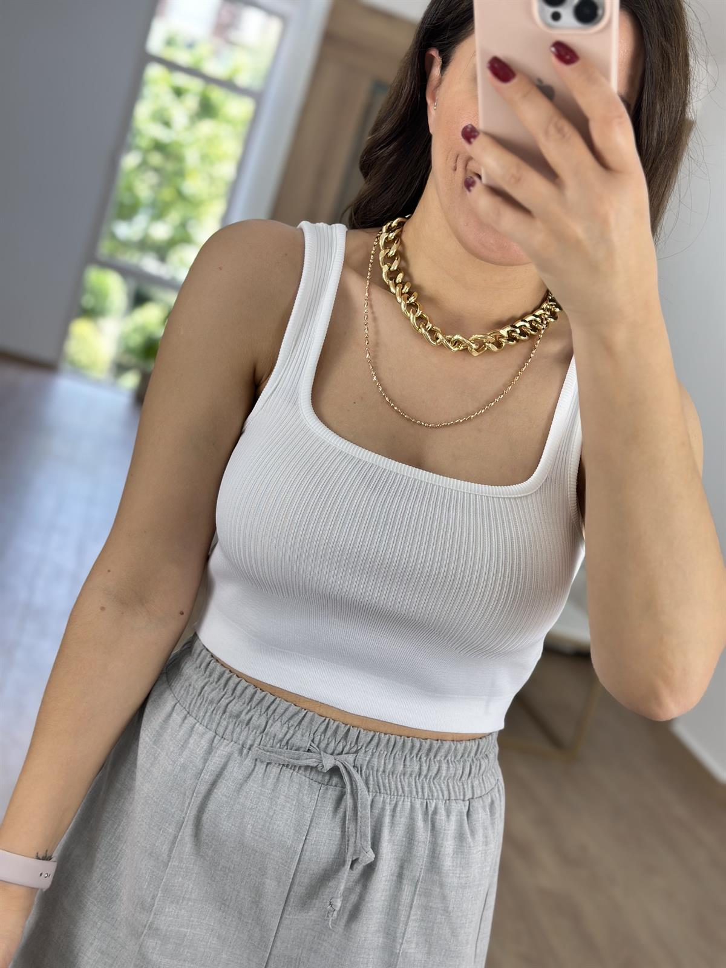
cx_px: 363
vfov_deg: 39.7
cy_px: 484
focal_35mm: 48
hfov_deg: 30.3
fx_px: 1342
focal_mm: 6.86
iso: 80
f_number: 1.78
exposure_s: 1/202
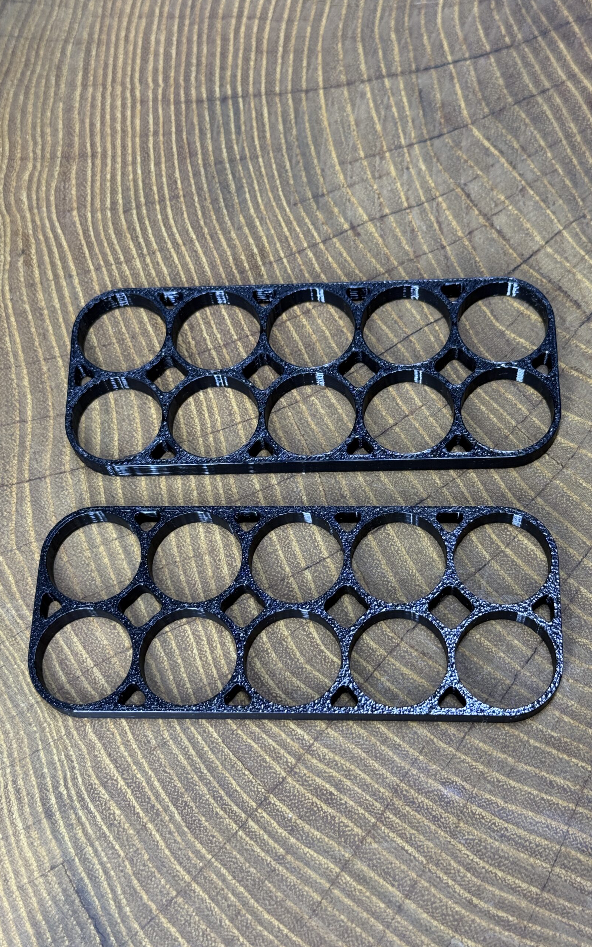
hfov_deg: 25.3
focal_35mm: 51
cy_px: 473
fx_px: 1317
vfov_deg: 39.6
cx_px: 313
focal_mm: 6.76
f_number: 1.78
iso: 64
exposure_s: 1/191
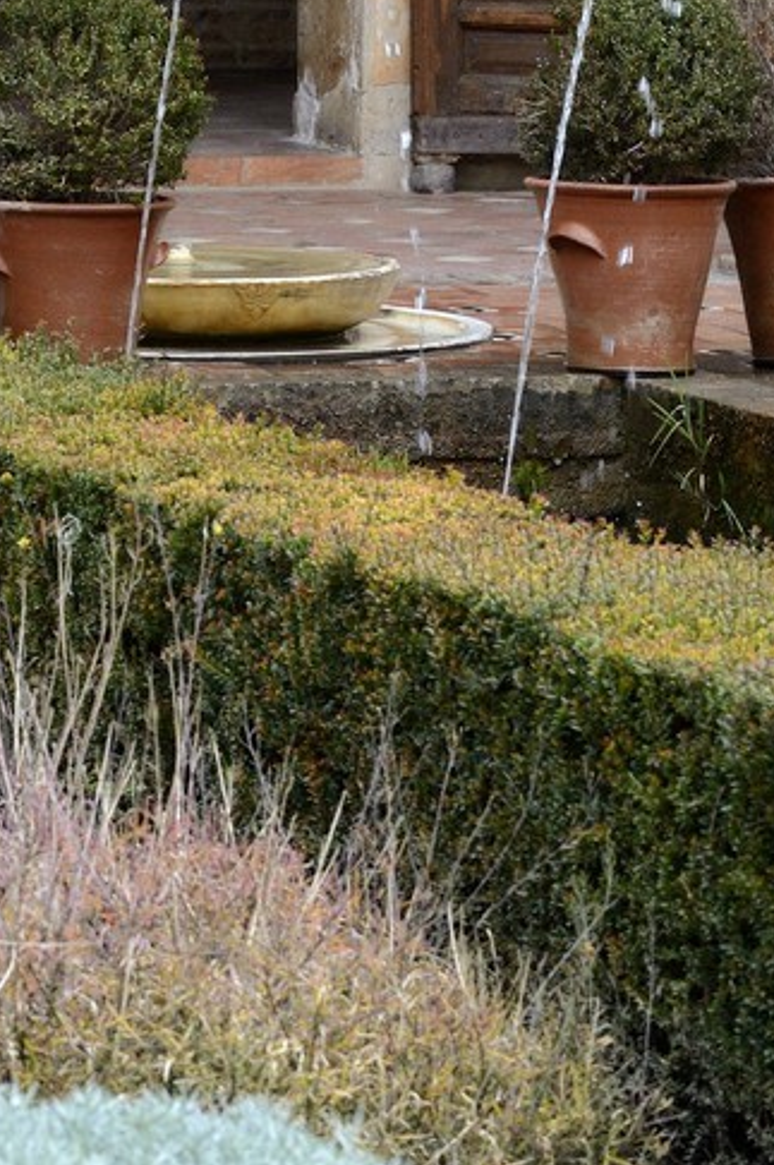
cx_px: -238
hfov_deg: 5.3
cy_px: -633
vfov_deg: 7.9
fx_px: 8305
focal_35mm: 257
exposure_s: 1/160
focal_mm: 78
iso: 1600
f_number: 7.1
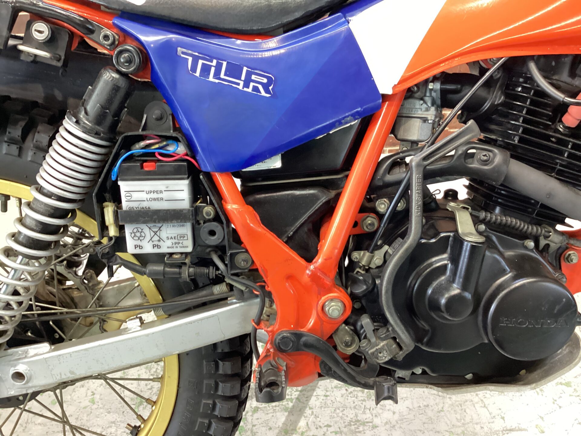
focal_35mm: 31
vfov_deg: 45.4
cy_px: 218
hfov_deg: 58.4
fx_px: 520
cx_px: 290
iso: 500
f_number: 2.4
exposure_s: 1/30
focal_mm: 3.3
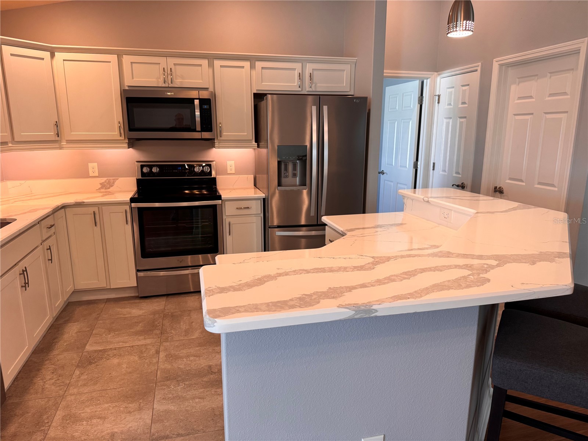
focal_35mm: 24
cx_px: 294
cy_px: 220
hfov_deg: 71.6
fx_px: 408
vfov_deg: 56.8
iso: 200
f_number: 1.78
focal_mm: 6.76
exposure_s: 1/120
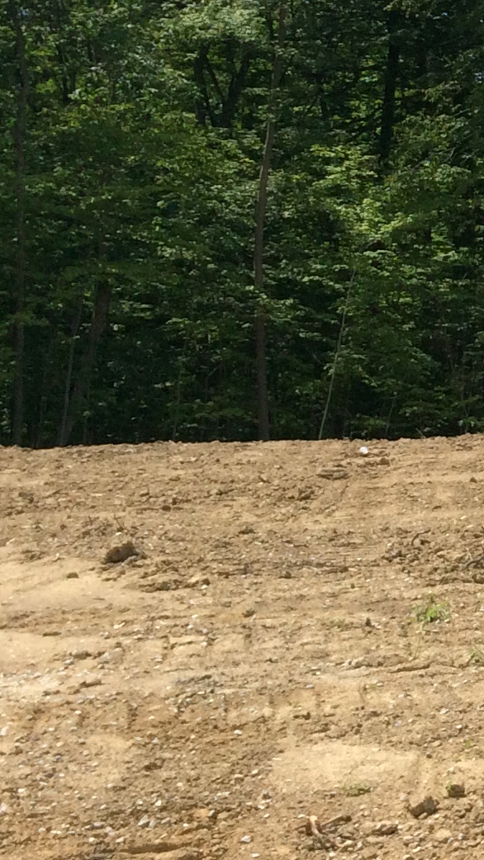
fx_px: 2259
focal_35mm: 99
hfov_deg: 10.6
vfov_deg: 21.4
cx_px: 1149
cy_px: 212
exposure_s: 1/2283
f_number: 2.2
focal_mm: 4.15
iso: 32
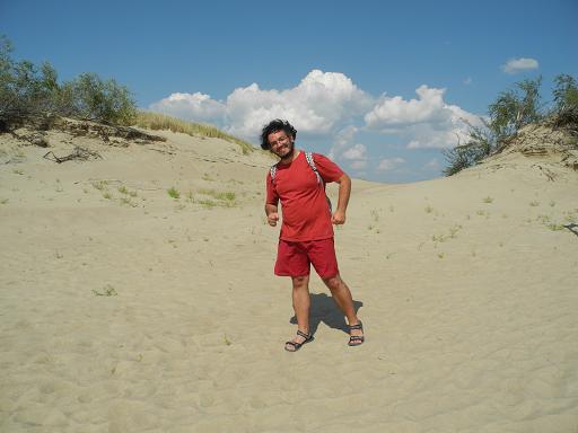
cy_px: 216
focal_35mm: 28
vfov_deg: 49.7
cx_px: 289
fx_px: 468
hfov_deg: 63.4
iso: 100
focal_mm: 6
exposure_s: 1/1000
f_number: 5.6
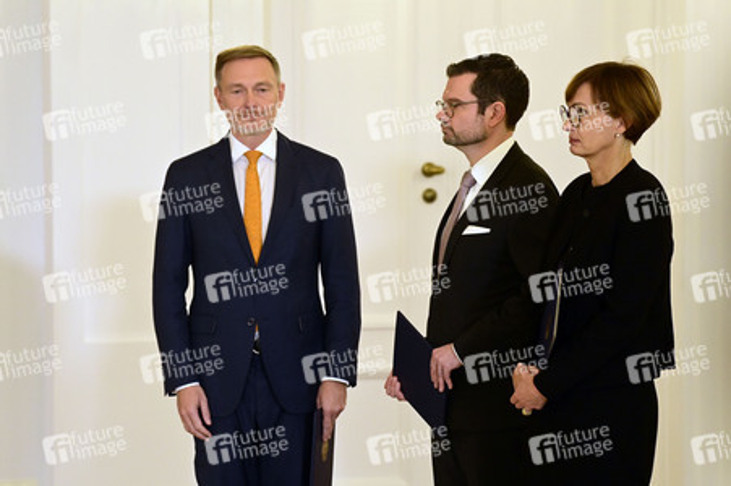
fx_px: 4464
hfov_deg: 9.4
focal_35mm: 220
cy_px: 243
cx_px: 366
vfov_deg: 6.2
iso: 10000
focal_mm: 220
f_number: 5.6
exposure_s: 1/400
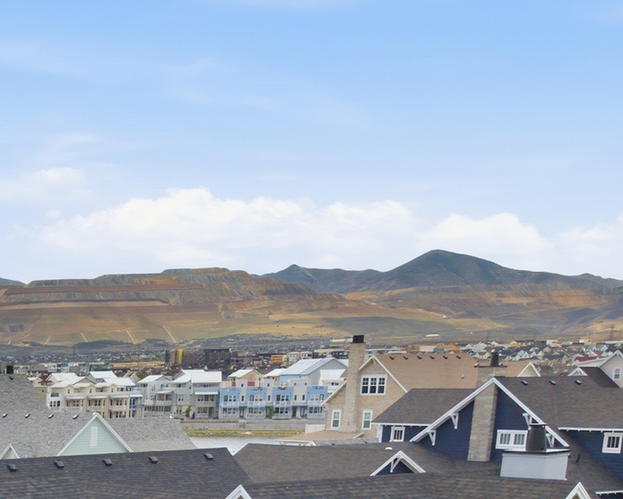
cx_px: -232
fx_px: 1272
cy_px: 680
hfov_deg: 23.6
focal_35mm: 69
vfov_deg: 20.0
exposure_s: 1/5000
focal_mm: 8.7
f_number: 1.8
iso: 290
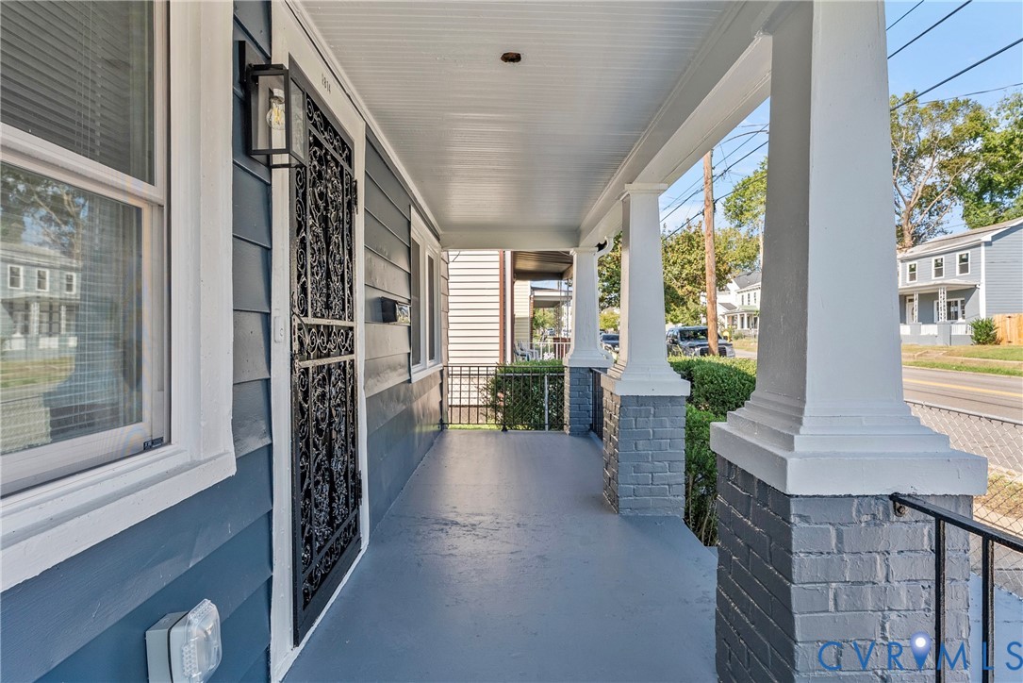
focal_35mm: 17
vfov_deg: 70.5
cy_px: 342
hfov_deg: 93.3
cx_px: 512
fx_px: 483
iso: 800
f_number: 8
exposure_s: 1/160
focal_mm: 17
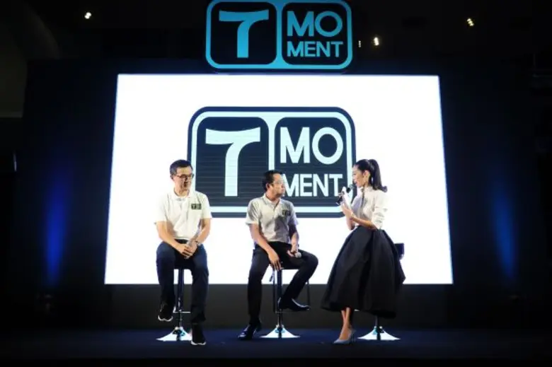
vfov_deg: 41.1
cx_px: 276
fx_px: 490
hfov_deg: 58.7
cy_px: 184
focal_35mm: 32
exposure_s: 1/320
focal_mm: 32
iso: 1000
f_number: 2.8
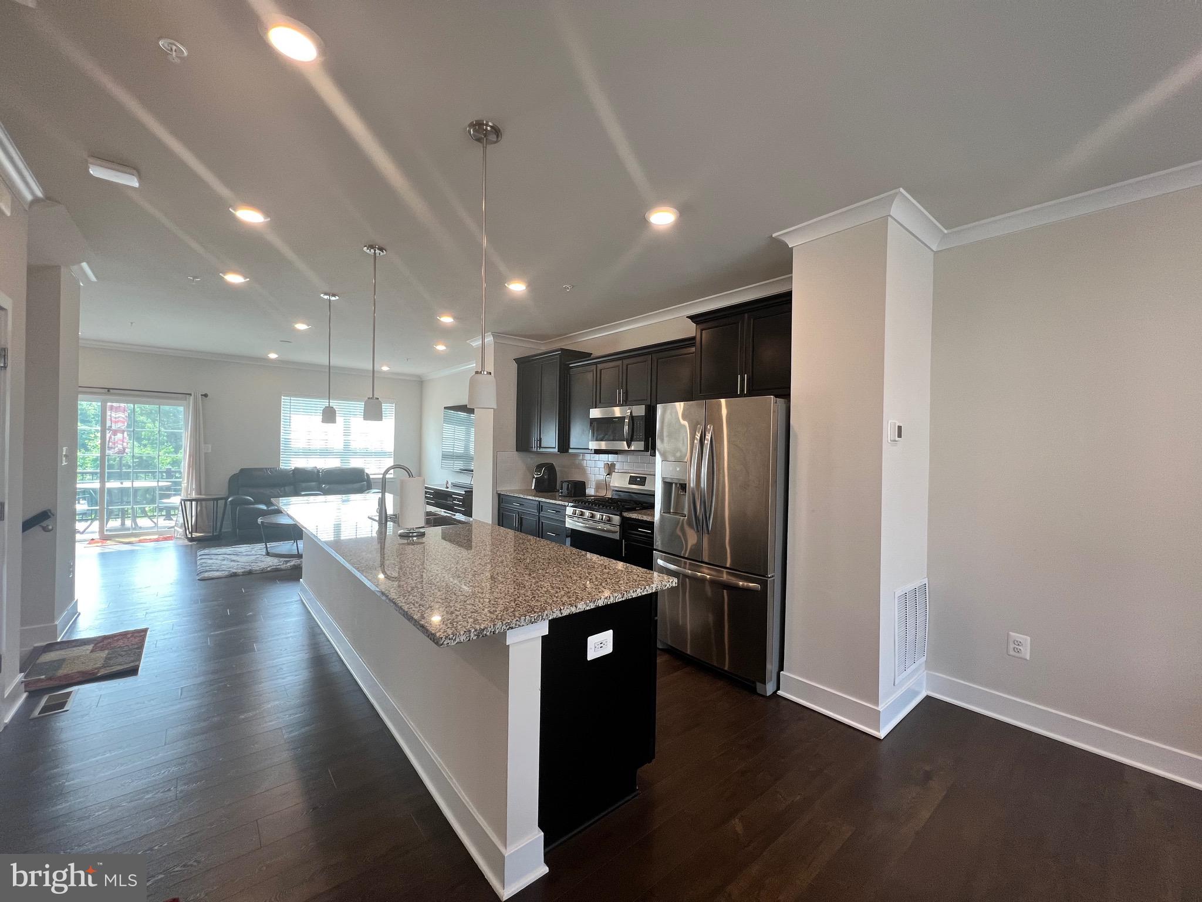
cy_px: 451
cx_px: 601
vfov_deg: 89.9
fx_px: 451
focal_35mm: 13
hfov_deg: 106.2
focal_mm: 1.57
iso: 125
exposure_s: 1/120
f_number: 1.8
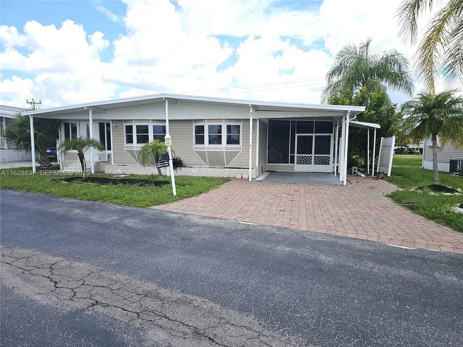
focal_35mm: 23
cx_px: 232
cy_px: 174
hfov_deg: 73.9
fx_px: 308
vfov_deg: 58.9
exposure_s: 1/692
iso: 10
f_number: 1.7
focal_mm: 6.3
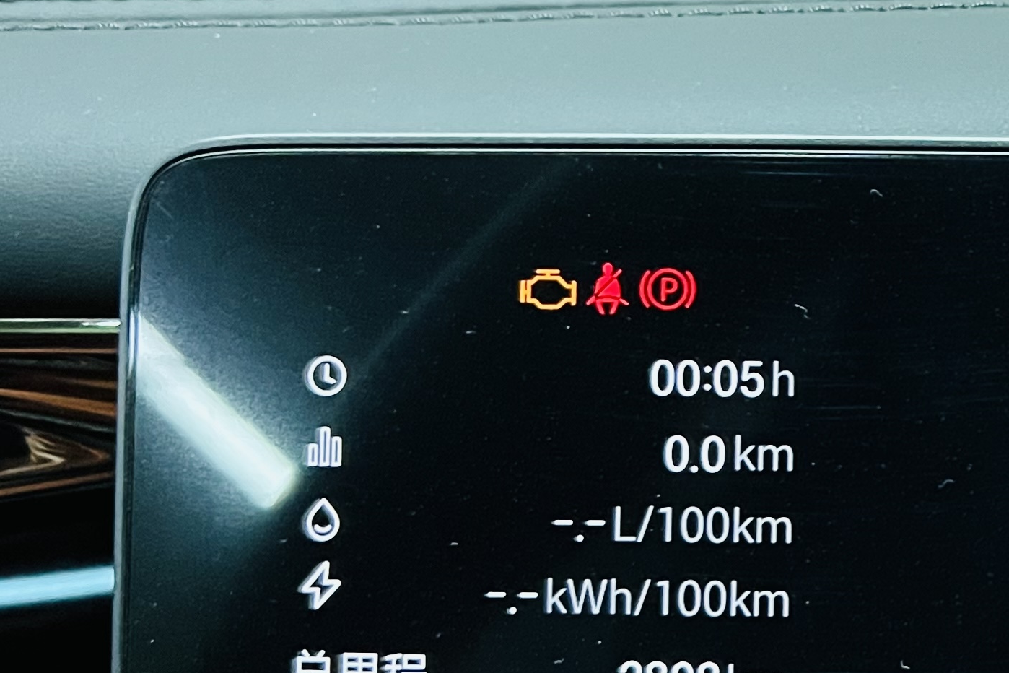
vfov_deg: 17.4
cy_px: 474
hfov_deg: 22.9
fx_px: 2186
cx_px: 1338
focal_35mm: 78
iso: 640
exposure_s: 1/33
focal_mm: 5.7
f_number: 1.5
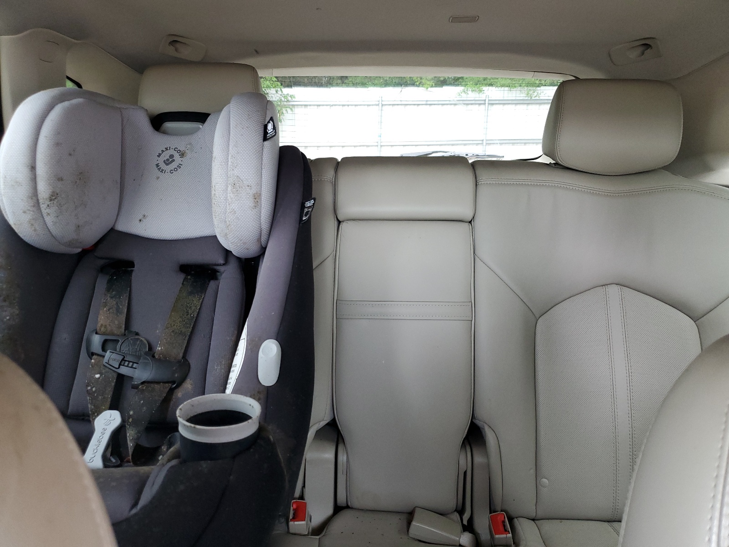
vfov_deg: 53.1
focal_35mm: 26
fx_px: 548
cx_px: 364
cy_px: 274
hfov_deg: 67.3
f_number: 1.5
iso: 118
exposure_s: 1/60.2
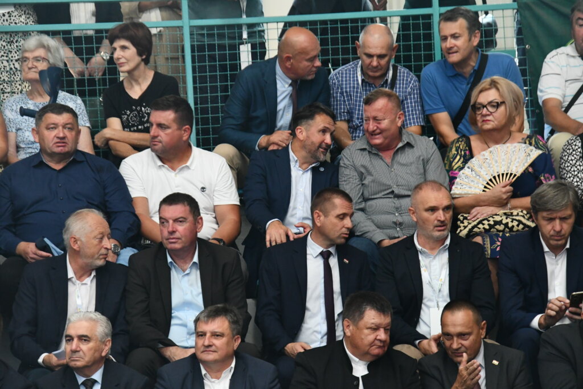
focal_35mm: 217
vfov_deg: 6.3
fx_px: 3514
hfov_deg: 9.5
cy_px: 194
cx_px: 292
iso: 3200
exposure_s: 1/640
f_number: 6
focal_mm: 145
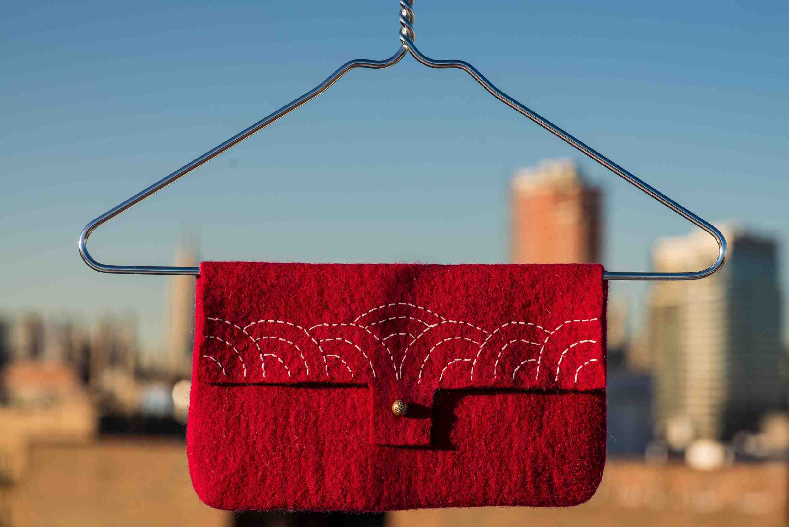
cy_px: 264
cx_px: 394
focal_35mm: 85
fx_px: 1864
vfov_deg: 16.1
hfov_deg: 23.9
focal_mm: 85
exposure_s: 1/800
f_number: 7.1
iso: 200
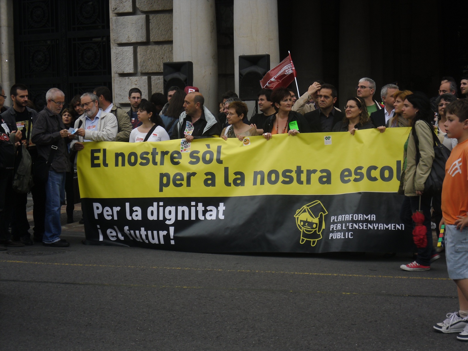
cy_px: 176
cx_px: 234
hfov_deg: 29.8
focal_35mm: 65
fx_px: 879
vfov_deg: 22.6
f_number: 5.3
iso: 64
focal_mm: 11.7
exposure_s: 1/100
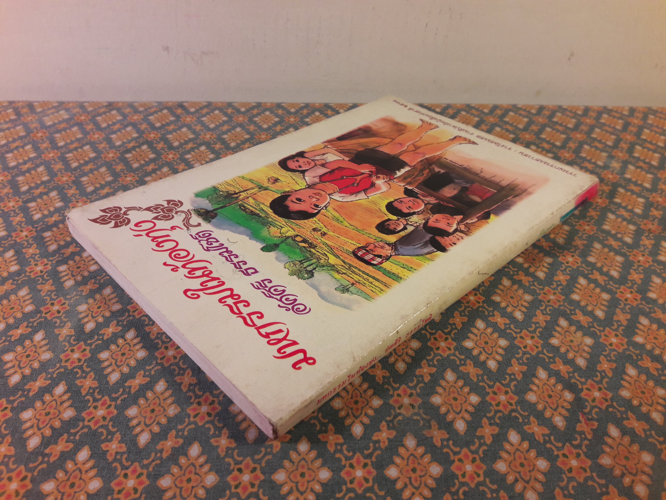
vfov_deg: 49.7
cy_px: 250
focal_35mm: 28
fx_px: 539
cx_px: 333
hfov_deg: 63.4
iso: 40
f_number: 1.9
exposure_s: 1/33
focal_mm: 3.7
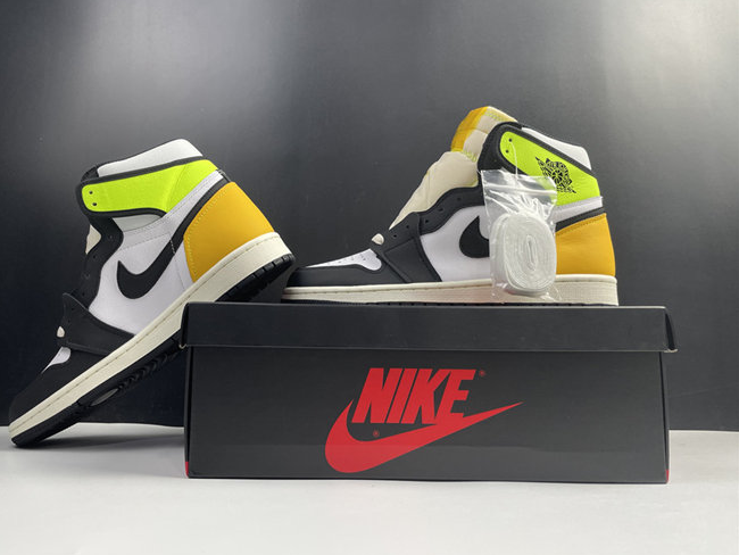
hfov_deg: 63.3
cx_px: 342
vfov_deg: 49.8
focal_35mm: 28
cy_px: 287
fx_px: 598
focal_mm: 4.2
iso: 80
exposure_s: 1/100
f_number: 1.6
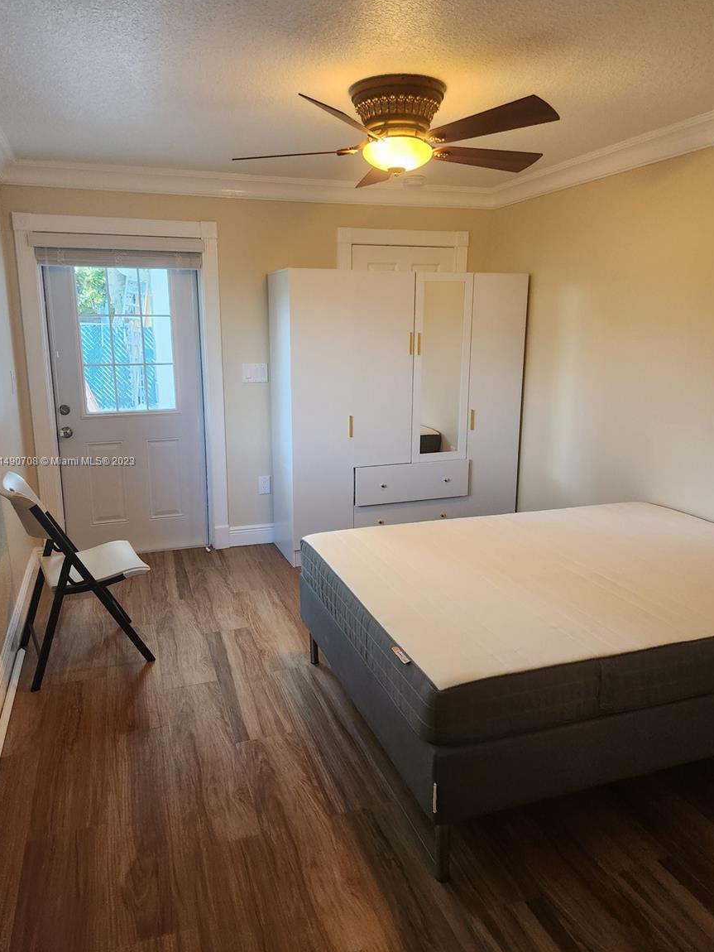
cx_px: 356
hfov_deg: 56.8
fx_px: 660
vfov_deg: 71.6
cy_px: 462
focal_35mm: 24
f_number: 1.8
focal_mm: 5.4
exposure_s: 1/120
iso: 640
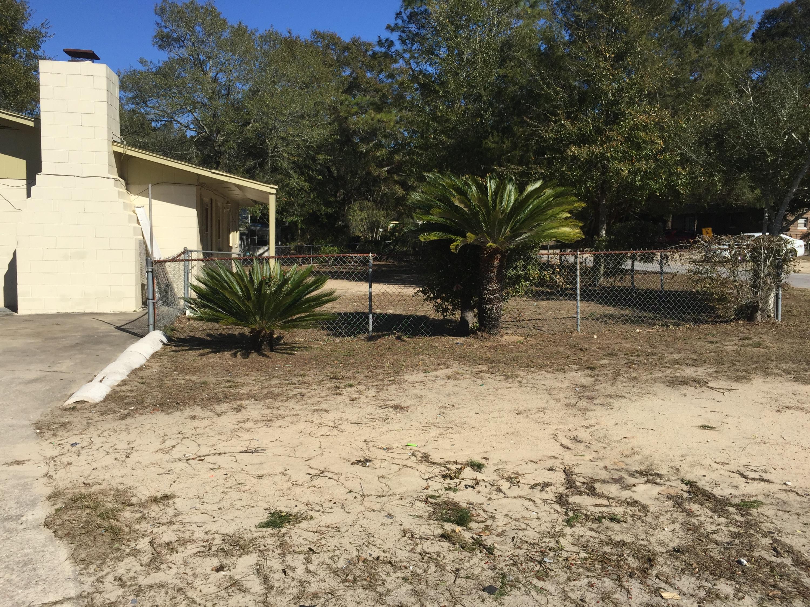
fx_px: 679
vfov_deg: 48.2
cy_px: 304
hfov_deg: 61.7
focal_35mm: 29
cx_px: 405
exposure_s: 1/3300
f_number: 2.2
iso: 32
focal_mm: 4.15
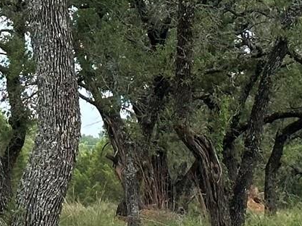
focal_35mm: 236
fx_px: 2057
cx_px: 183
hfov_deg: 8.4
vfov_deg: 6.3
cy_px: -17
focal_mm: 6.86
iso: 64
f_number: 1.78
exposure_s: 1/1062
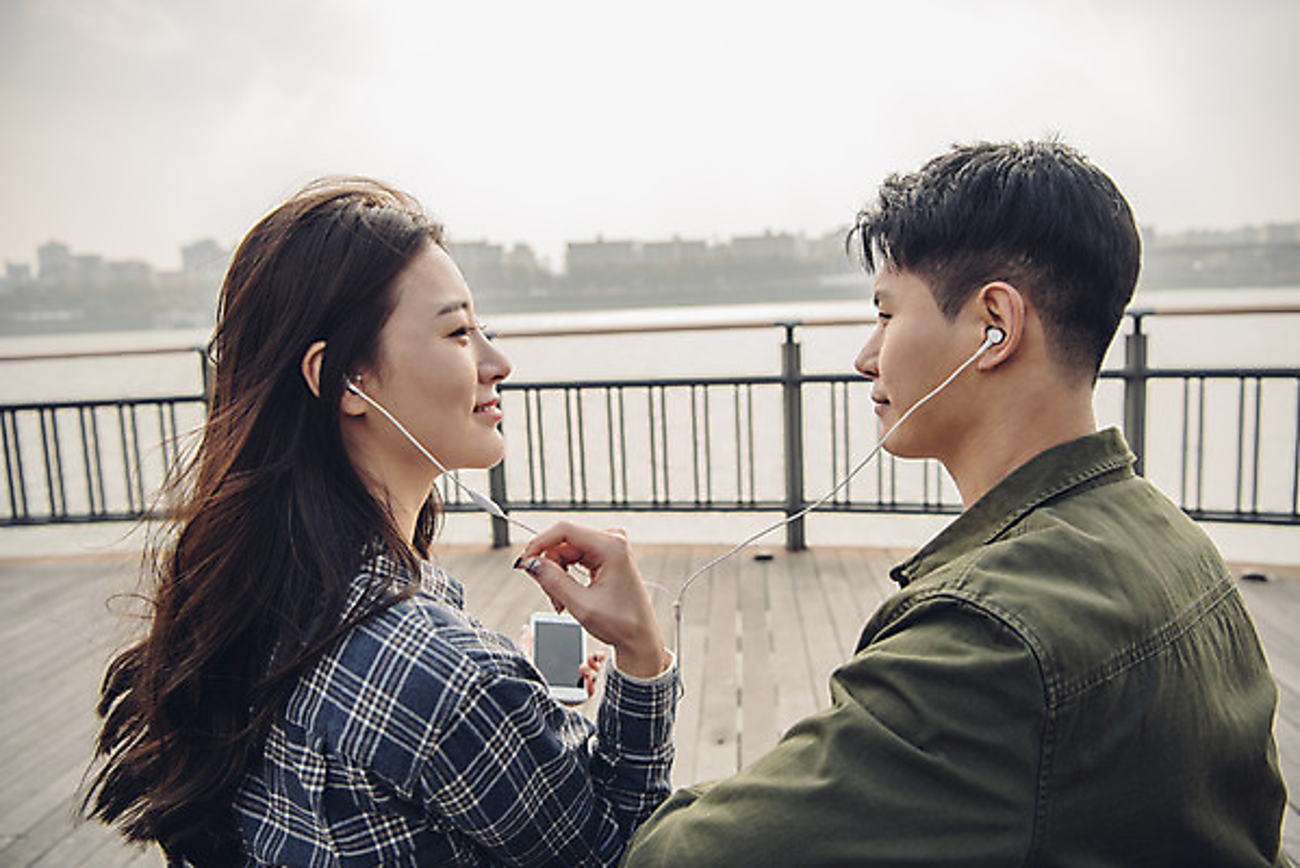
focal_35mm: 29
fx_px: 1048
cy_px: 434
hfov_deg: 63.6
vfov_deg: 45.0
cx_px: 650
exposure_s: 1/800
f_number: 4
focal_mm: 29
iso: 250
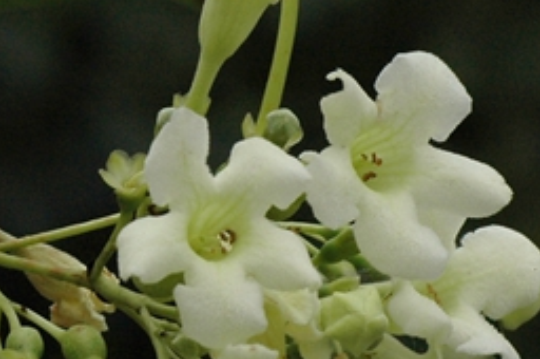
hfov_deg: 4.3
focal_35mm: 474
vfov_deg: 2.9
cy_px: 42
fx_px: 7101
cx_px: -297
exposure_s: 1/250
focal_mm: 90
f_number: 11
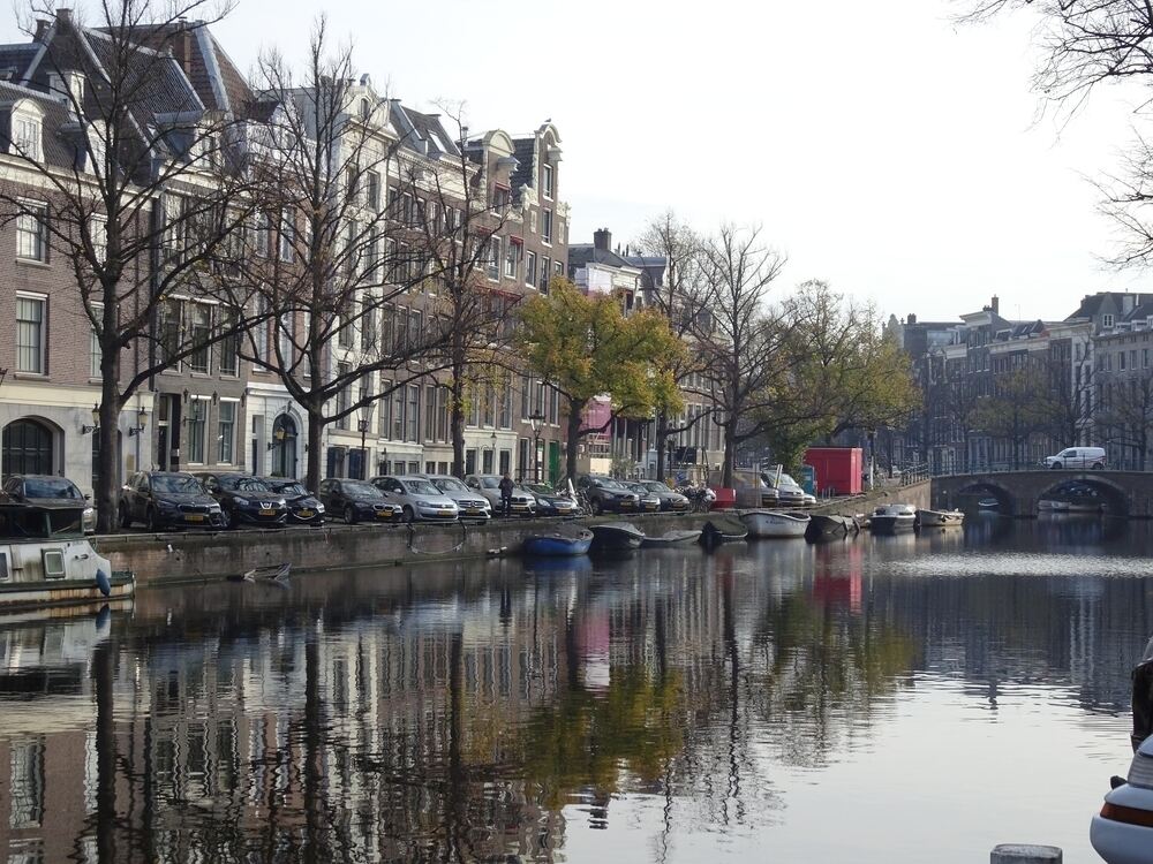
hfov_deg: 27.8
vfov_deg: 21.0
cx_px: 576
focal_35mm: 70
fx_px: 2332
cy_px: 432
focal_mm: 12.01
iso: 80
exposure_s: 1/200
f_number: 5
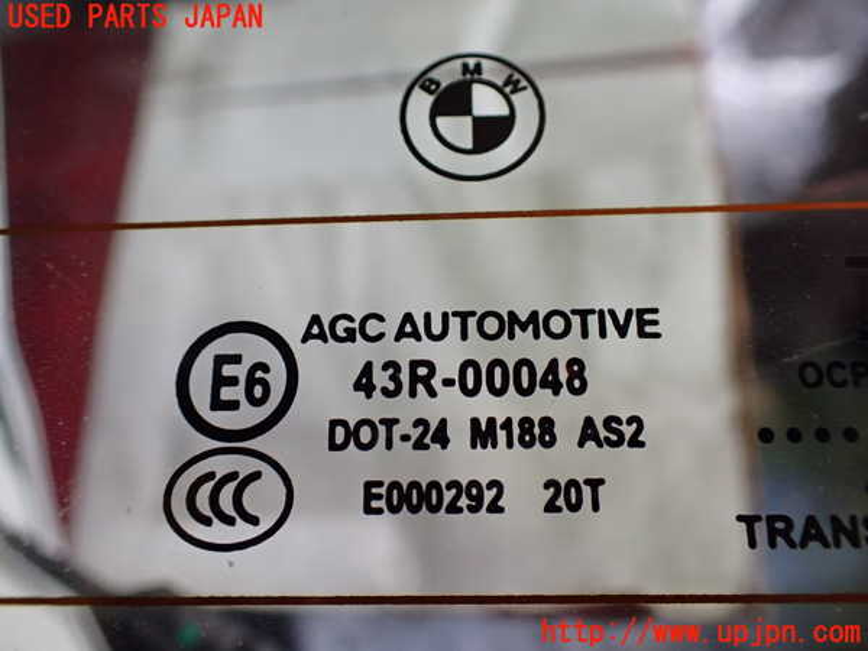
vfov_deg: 46.8
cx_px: 434
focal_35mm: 30
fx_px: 752
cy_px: 326
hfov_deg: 60.0
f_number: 2.3
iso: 500
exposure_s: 1/125
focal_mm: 5.4
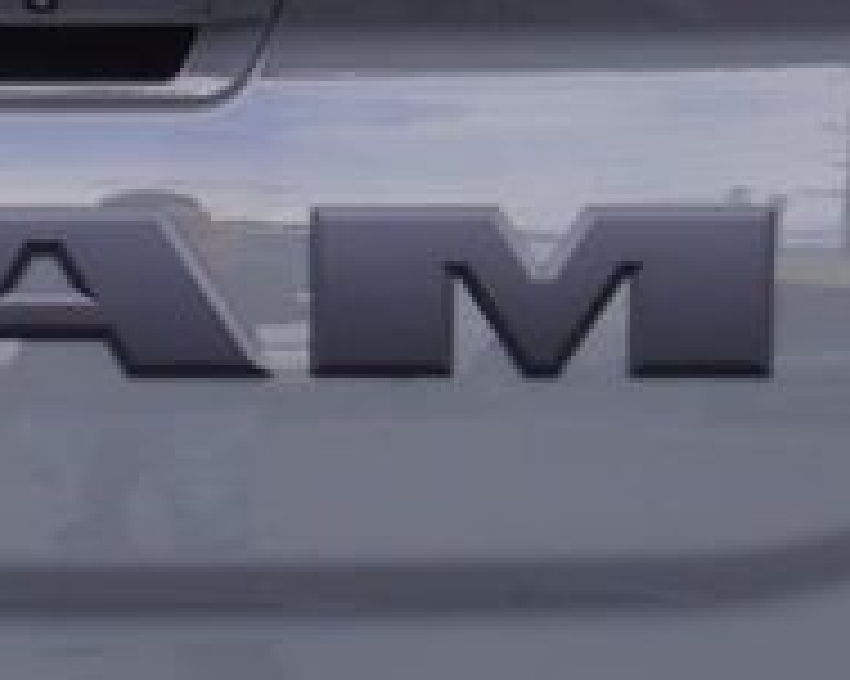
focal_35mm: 168
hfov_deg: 11.4
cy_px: 599
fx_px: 4224
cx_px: 31
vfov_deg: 9.2
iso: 100
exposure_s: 1/100
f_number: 6.3
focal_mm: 22
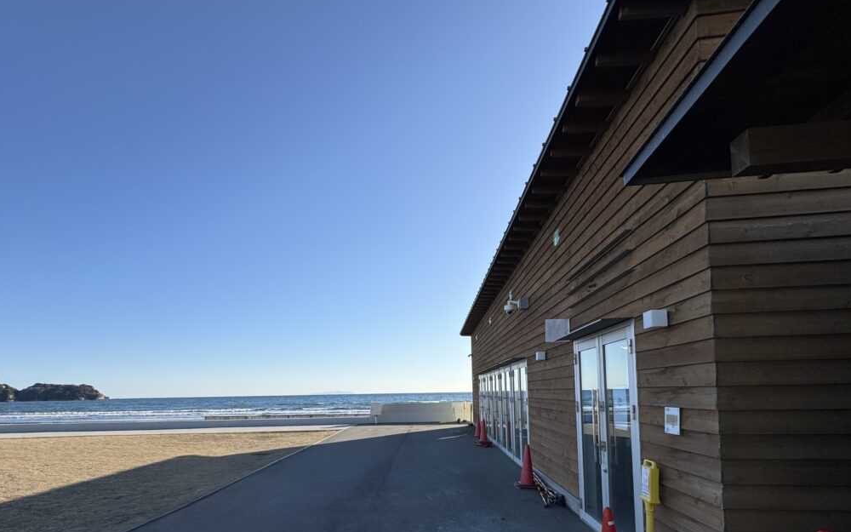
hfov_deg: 87.6
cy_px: 374
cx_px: 378
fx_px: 441
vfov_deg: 60.0
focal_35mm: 19
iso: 40
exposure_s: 1/2273
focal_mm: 2.22
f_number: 2.2
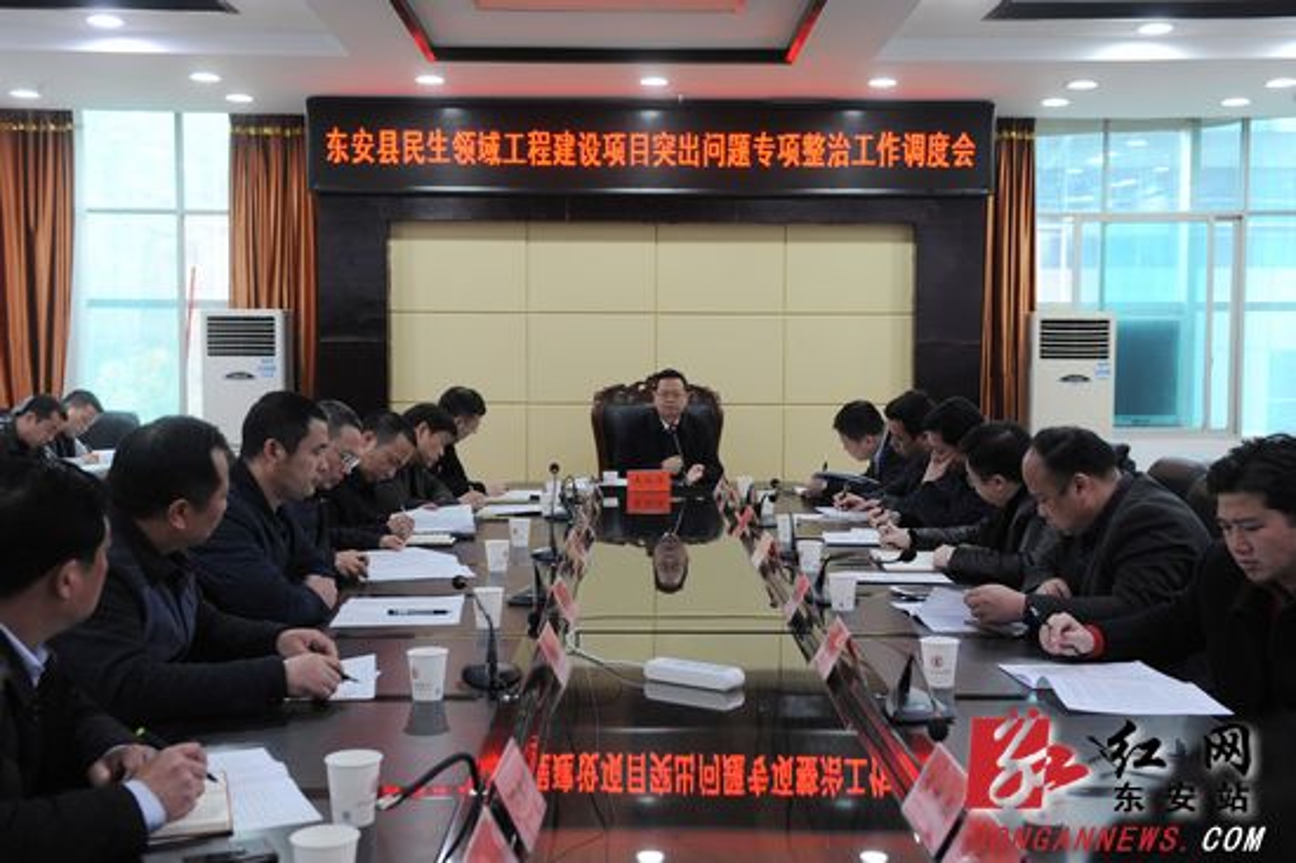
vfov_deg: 31.9
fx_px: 1511
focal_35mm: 42
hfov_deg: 46.4
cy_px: 432
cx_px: 648
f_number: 5.6
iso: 1600
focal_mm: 42
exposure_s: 1/125
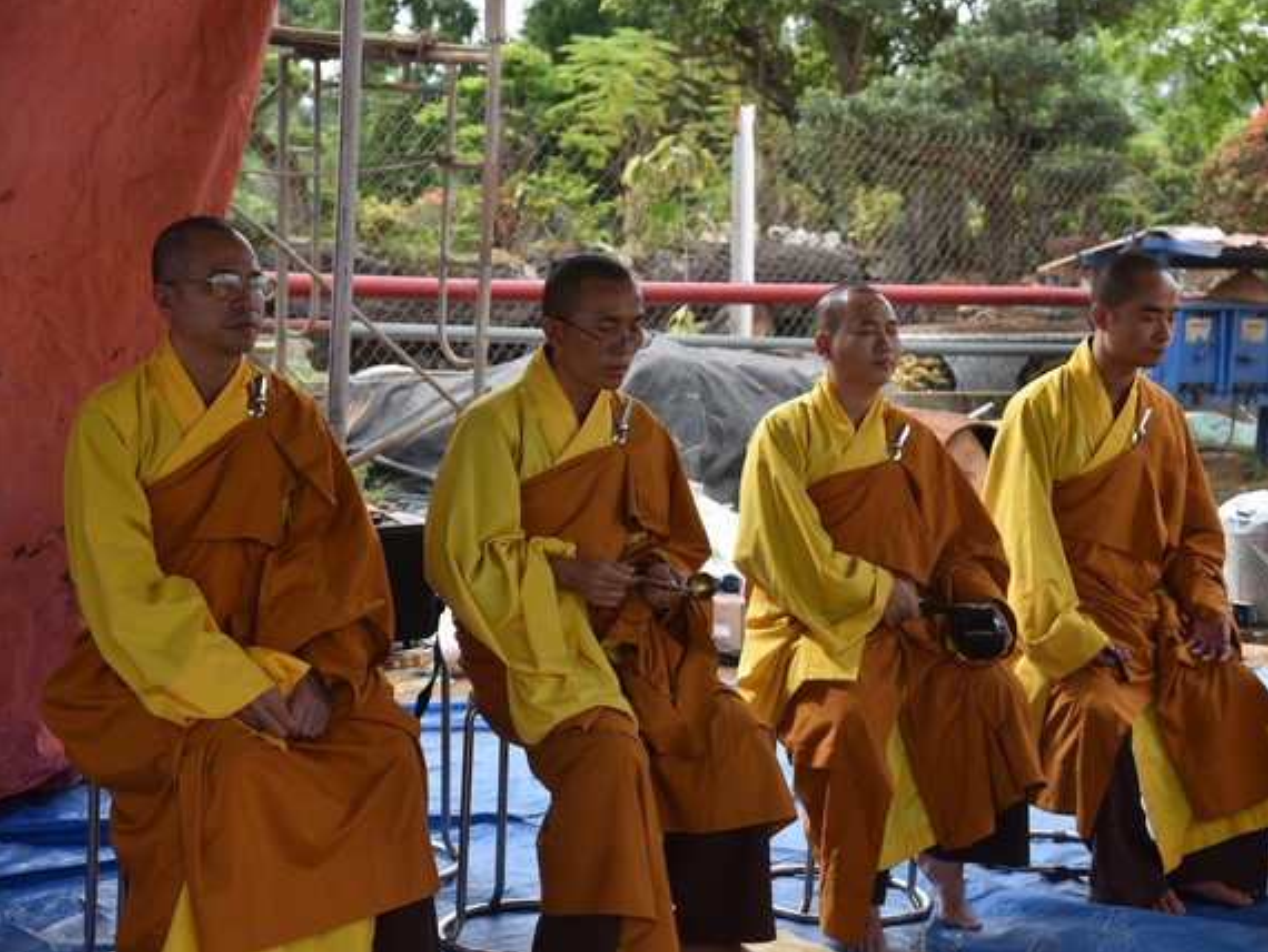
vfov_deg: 21.6
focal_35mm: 68
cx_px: 716
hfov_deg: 28.5
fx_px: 2492
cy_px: 474
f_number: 5.6
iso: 400
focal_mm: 62
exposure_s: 1/500
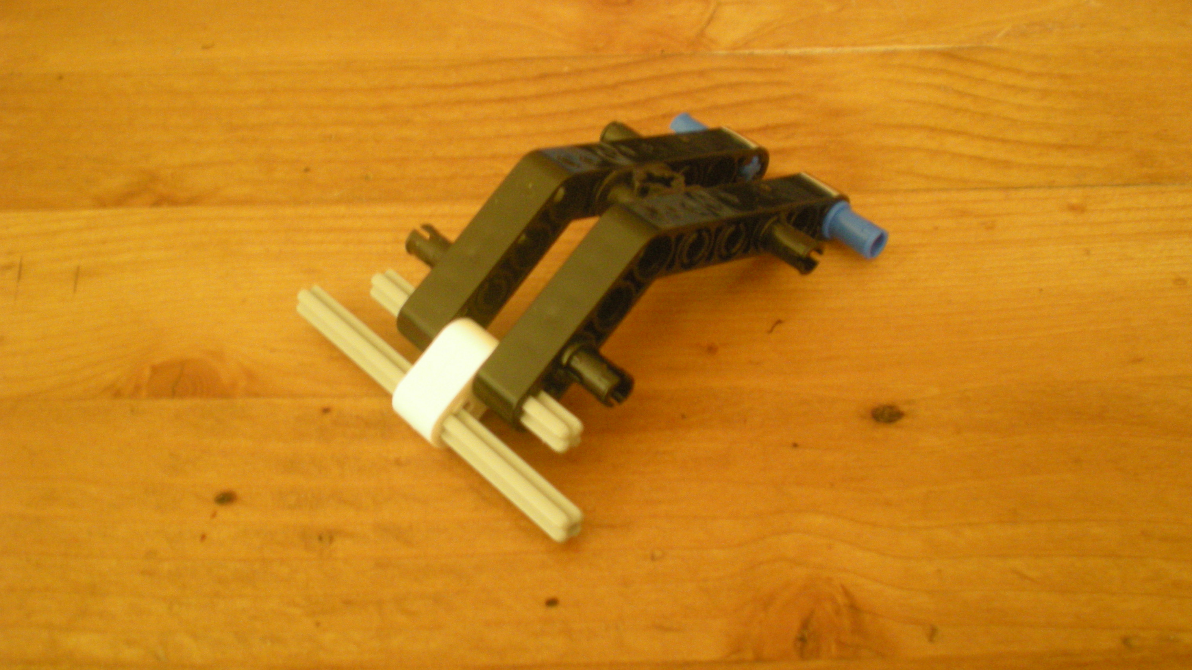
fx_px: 1327
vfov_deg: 28.3
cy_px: 300
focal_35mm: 42
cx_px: 597
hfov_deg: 48.4
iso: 271
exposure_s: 1/8
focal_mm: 6.3
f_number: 3.1
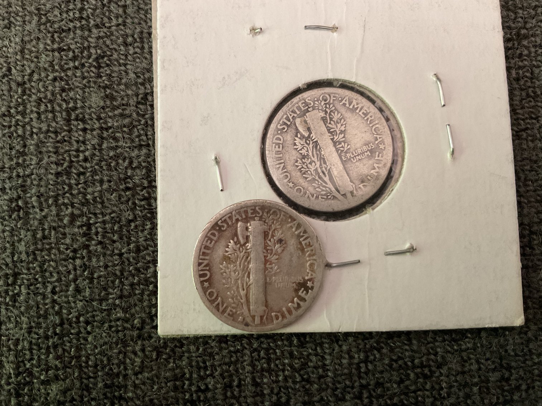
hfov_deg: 61.7
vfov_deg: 48.2
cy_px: 203
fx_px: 454
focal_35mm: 29
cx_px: 271
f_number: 1.8
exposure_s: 1/33
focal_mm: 3
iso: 320
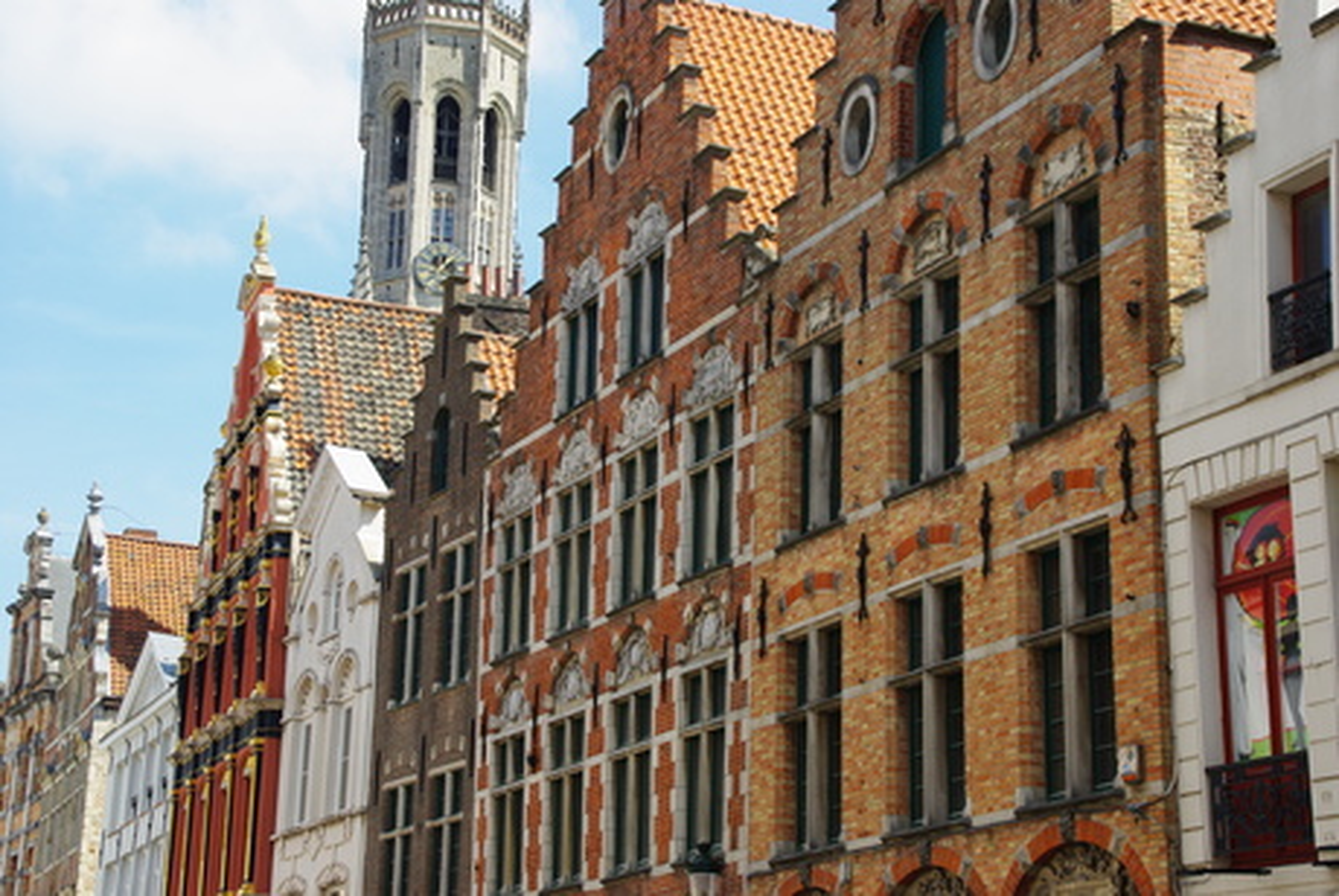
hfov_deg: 28.0
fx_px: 2681
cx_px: 670
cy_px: 448
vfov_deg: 19.0
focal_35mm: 72
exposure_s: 1/250
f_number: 8
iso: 200
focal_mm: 48
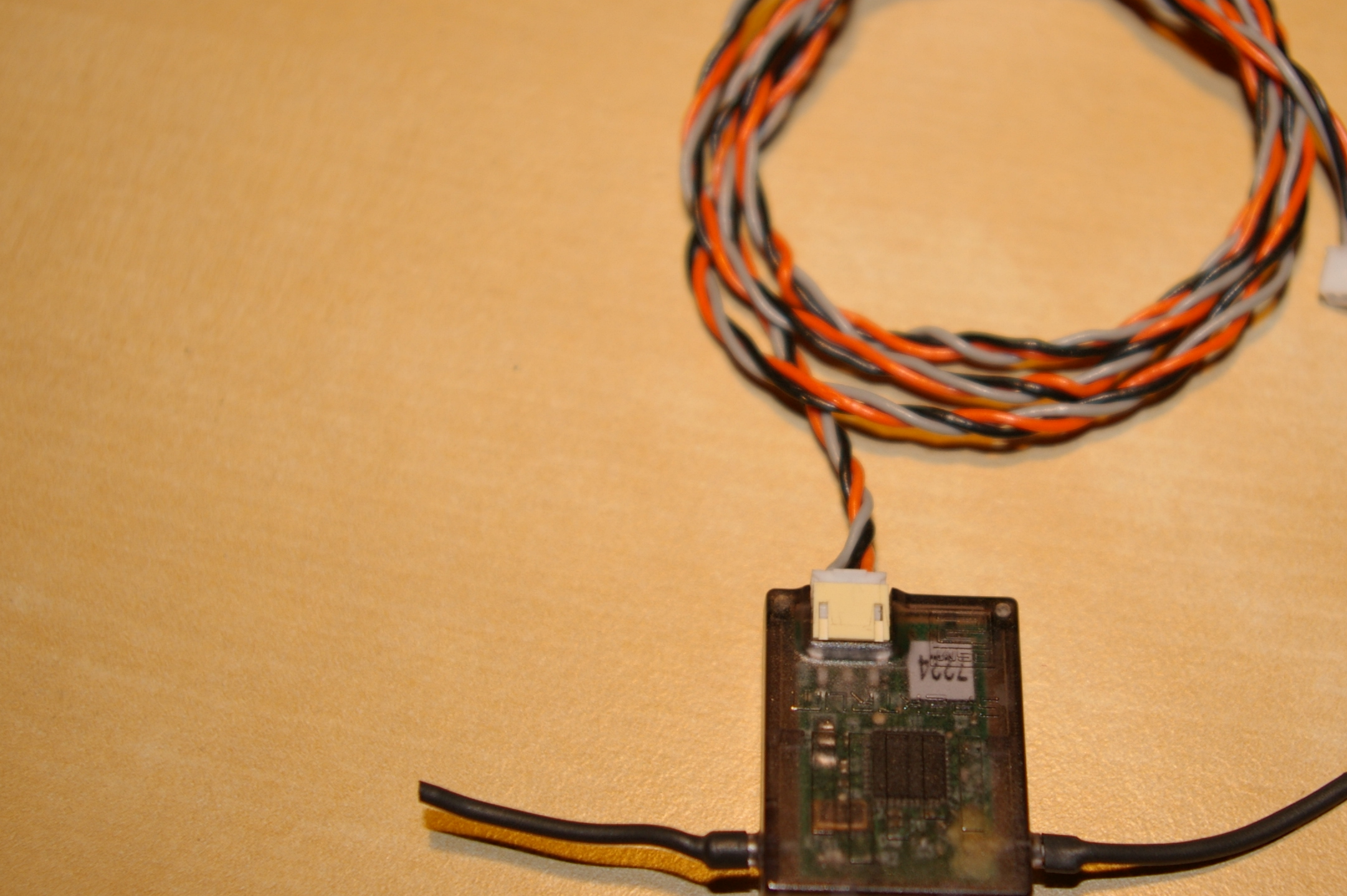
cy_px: 401
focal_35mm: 65
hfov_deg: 30.9
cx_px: 902
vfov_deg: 21.0
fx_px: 2419
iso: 200
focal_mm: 31
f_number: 4
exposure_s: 1/125
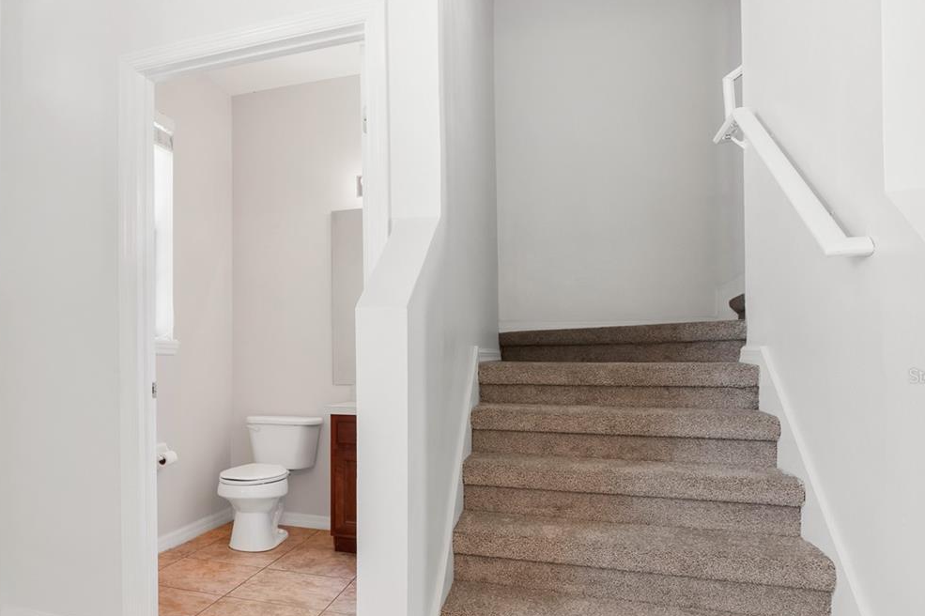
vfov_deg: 49.2
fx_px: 668
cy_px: 376
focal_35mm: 26
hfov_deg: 65.5
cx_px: 241
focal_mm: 16
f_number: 8
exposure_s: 1/3
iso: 640
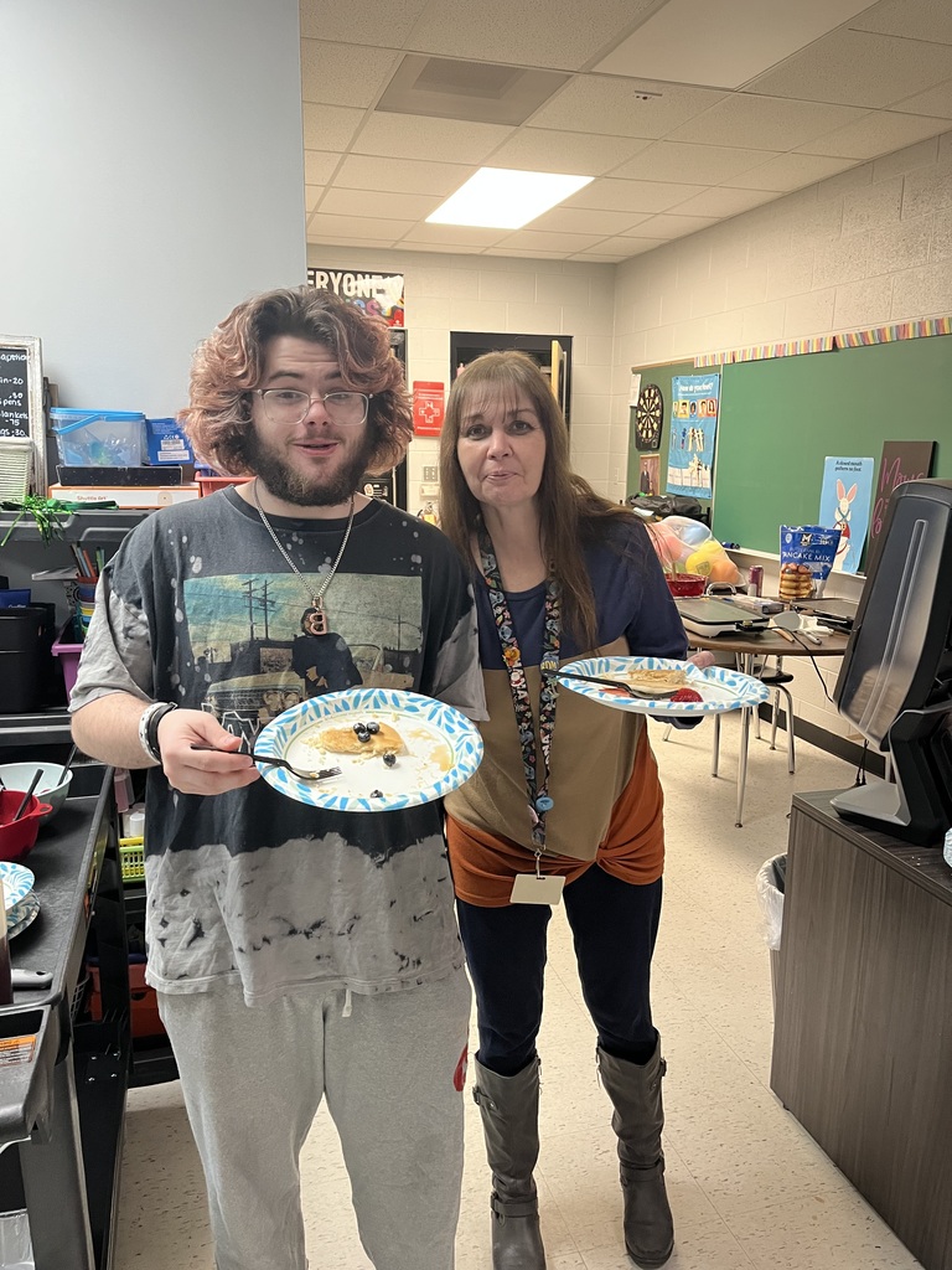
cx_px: 476
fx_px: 953
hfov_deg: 53.1
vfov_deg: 67.3
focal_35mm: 26
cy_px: 635
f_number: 1.6
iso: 250
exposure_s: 1/60
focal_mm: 5.1
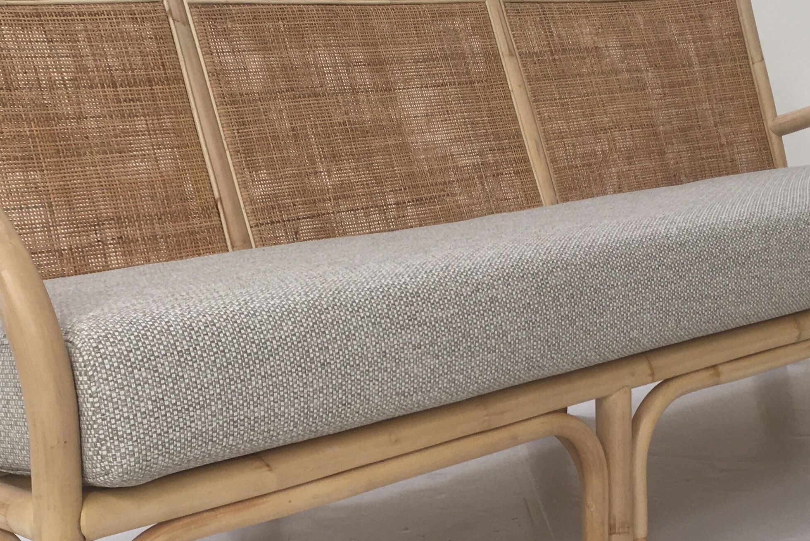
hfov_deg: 32.4
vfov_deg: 21.8
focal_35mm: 62
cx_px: 377
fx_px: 1395
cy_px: 394
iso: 32
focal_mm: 4.15
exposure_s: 1/50
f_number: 2.2
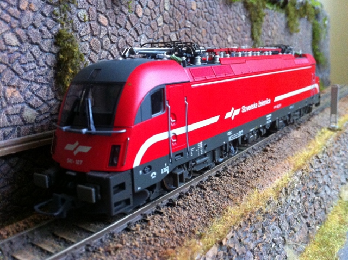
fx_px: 351
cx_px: 174
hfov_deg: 52.7
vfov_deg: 40.6
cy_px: 130
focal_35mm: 35
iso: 400
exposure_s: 1/15
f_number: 2.8
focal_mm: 3.85
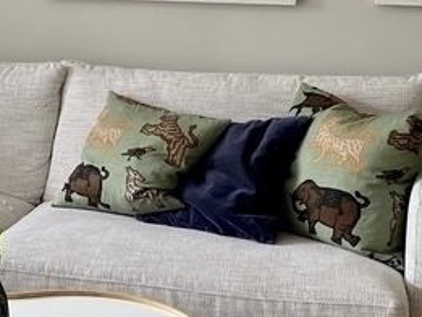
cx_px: 23
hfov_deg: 18.8
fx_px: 1244
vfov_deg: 14.5
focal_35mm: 102
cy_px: 188
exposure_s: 1/121
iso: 80
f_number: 1.8
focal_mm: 4.25
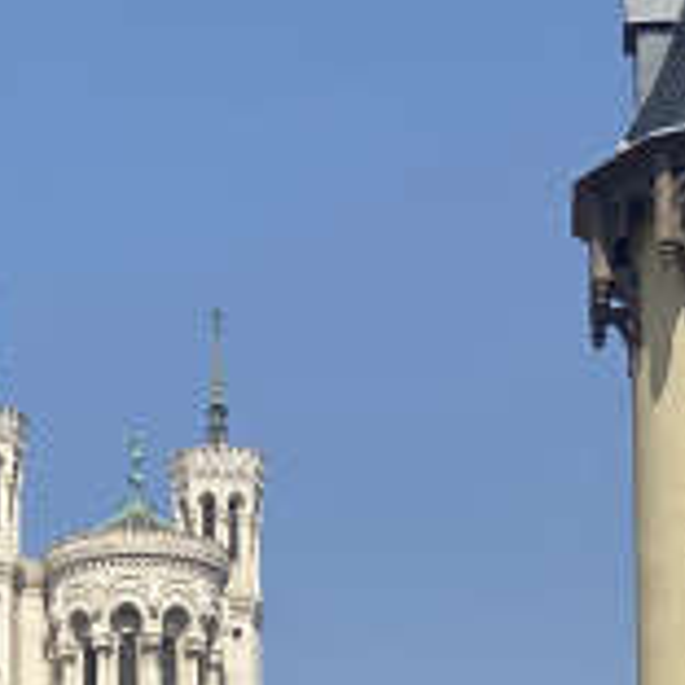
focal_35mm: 212
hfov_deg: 8.2
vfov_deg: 8.3
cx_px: -158
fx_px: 4746
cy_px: 369
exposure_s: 1/2083
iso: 20
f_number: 2
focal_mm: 6
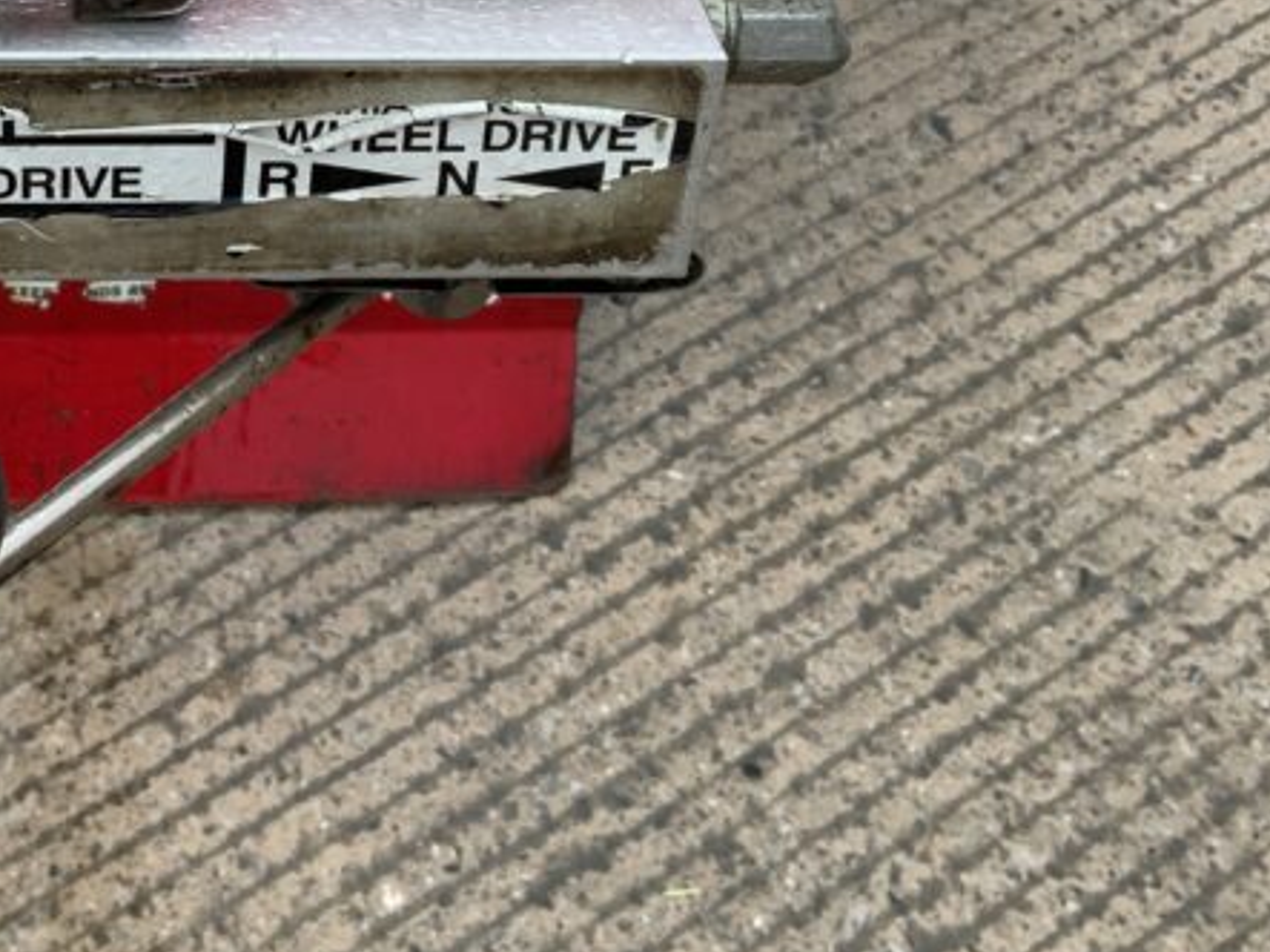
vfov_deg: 21.3
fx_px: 2457
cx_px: 226
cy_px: 43
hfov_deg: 28.3
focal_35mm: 67
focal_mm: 3
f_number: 1.8
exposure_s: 1/122
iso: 40
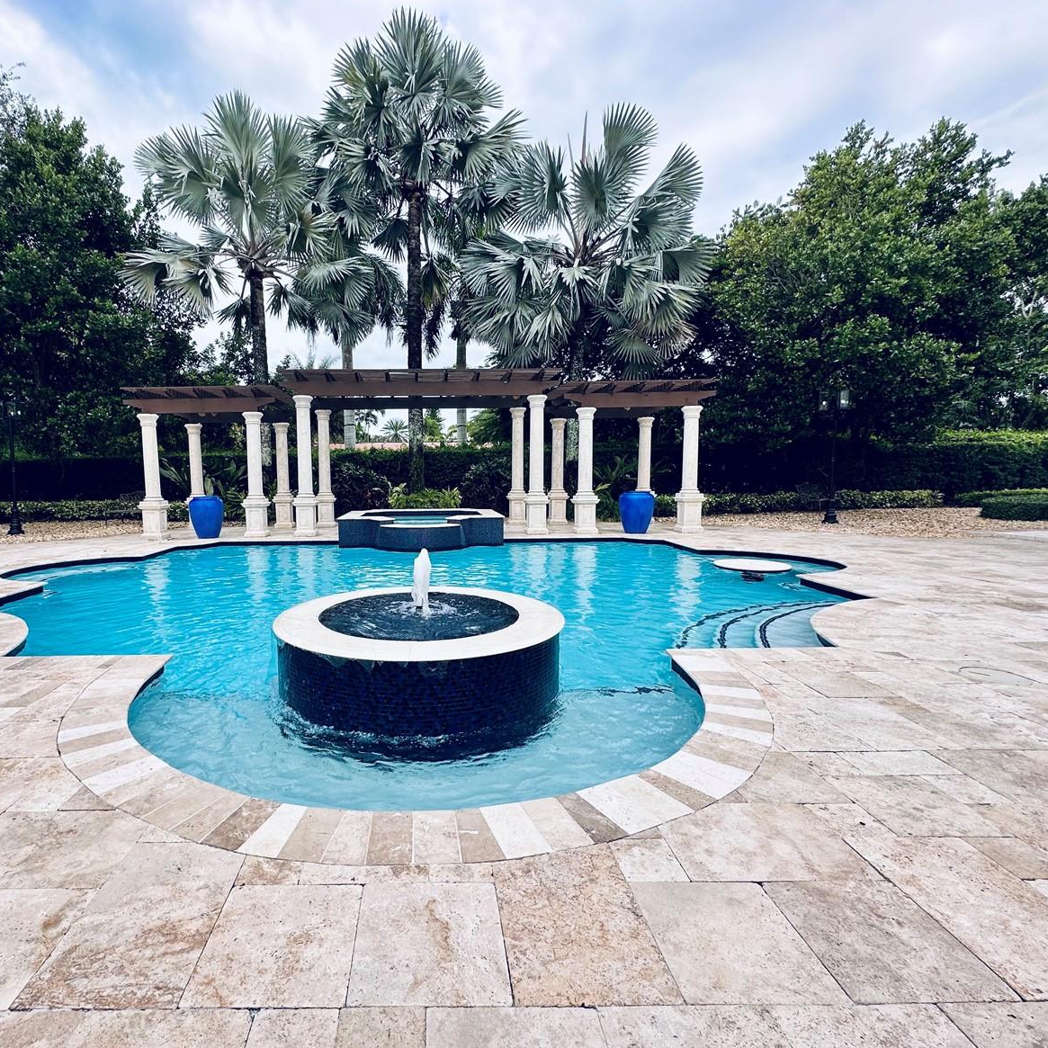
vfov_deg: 84.0
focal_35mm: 17
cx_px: 423
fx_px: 582
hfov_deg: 83.0
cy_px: 535
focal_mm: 2.22
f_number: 2.2
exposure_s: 1/157
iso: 40
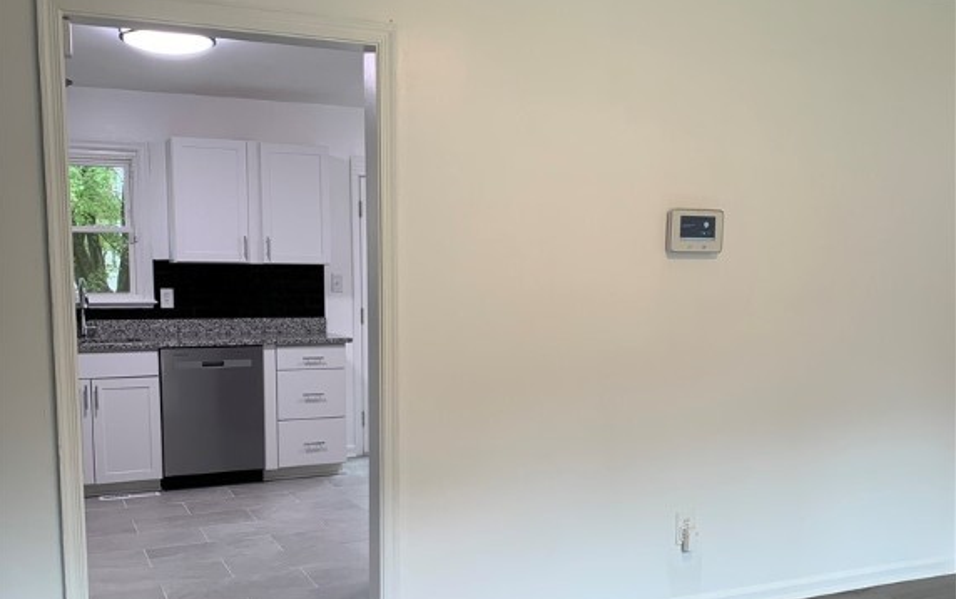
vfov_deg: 34.2
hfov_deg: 52.7
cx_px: 476
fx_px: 964
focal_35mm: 37
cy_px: 397
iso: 50
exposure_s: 1/60
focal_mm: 4.25
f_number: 1.8
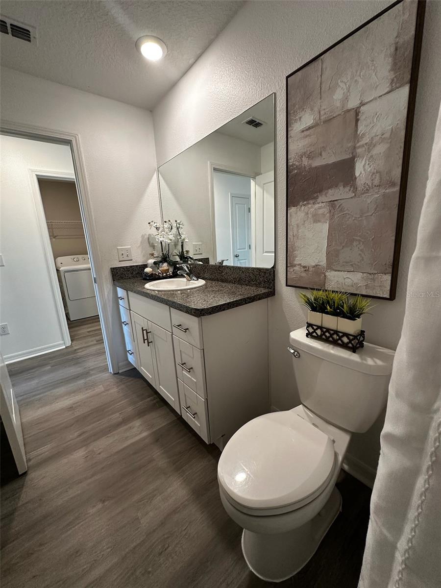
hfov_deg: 85.7
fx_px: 238
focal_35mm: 14
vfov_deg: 102.1
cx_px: 220
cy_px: 294
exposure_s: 1/60
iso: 200
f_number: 2.2
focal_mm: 2.22
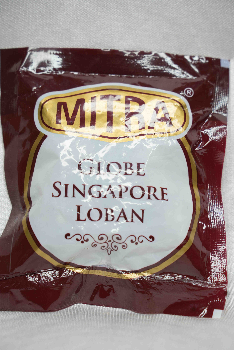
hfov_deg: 13.0
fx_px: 1024
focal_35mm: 105
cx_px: 117
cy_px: 175
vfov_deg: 19.5
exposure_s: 1/60
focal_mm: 105
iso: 250
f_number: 5.6
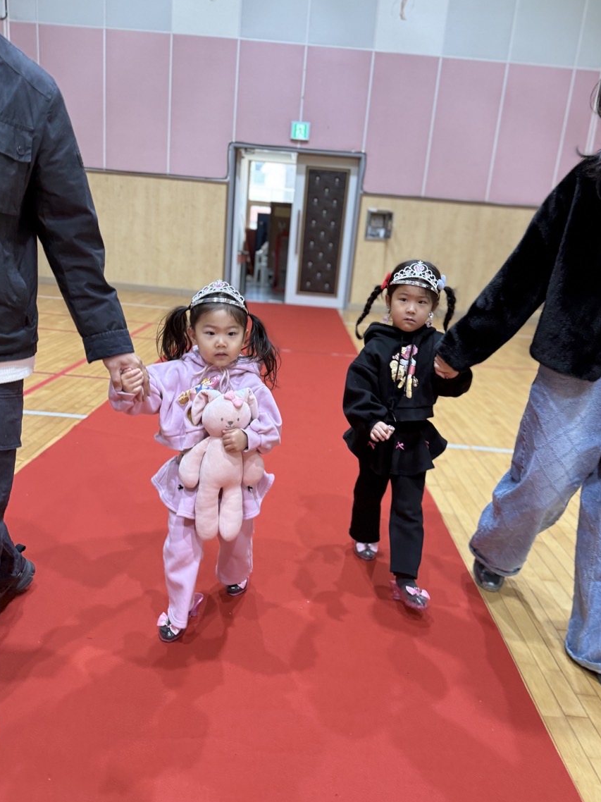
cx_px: 298
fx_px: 625
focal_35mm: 27
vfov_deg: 65.3
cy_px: 424
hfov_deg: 51.3
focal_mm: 6.76
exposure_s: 1/120
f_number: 1.78
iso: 200
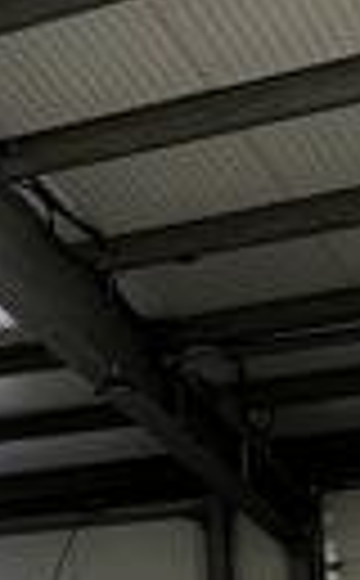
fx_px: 1863
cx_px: -914
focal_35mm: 118
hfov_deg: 8.2
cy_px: 638
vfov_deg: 17.1
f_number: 2.2
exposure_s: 1/99
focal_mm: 2.22
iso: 80
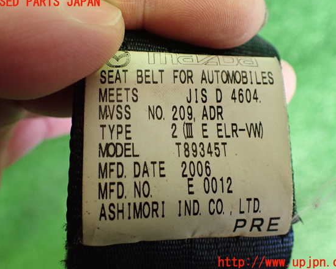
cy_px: 132
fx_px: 318
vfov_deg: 45.8
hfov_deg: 55.7
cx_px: 173
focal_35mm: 32
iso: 800
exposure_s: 1/30
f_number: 2.3
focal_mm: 5.4
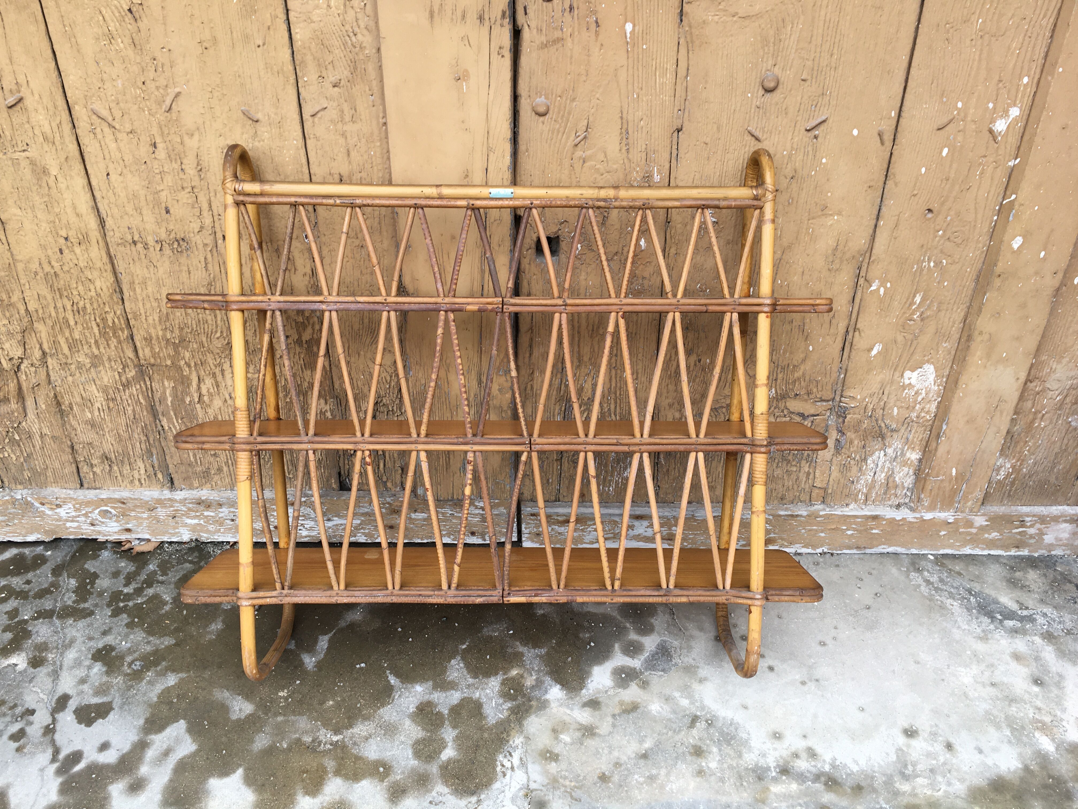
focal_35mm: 29
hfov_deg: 61.7
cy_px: 404
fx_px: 903
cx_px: 539
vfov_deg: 48.2
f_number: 2.2
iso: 25
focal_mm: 4.15
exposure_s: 1/123
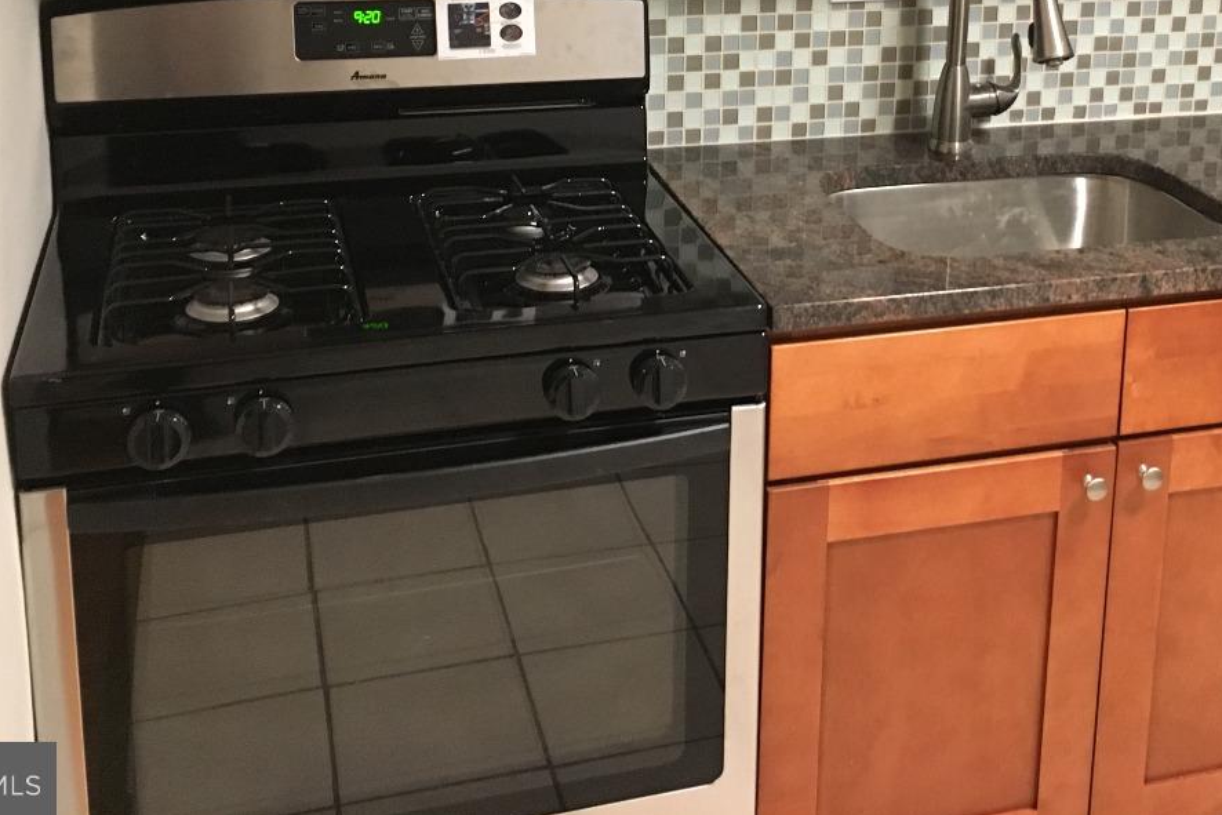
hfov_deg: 39.9
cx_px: 808
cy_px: 77
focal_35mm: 49
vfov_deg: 26.6
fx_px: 1663
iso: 200
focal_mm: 4.15
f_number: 2.2
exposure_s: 1/15
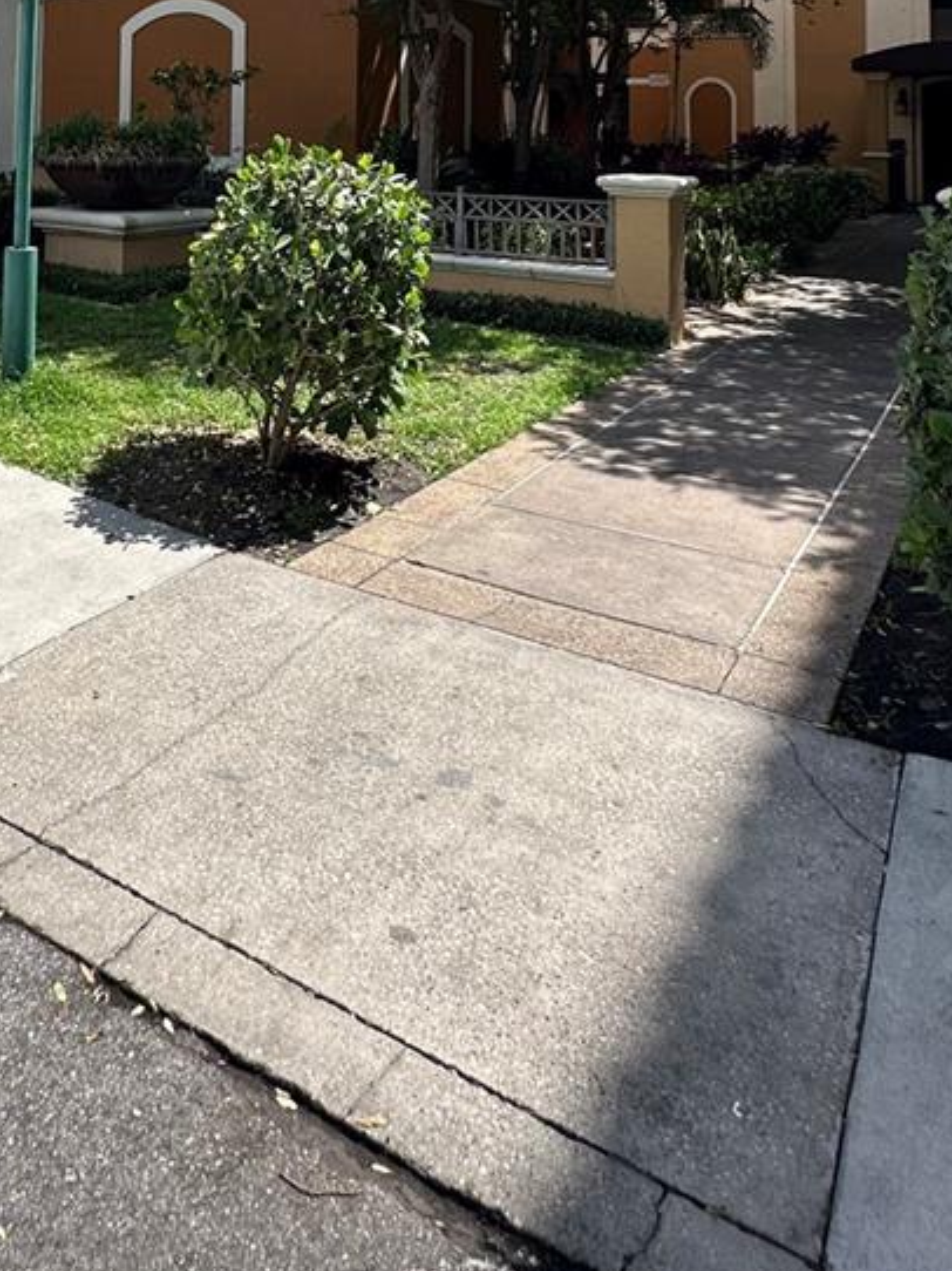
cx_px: 328
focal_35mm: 31
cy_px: 49
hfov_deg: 44.8
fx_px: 1138
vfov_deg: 49.5
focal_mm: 2.22
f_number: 2.2
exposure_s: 1/1072
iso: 40
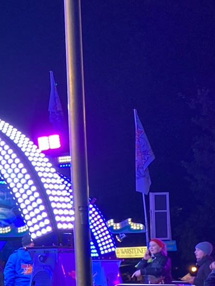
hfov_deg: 14.1
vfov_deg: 20.8
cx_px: -160
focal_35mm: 94
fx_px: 778
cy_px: 177
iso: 125
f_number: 1.8
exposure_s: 1/100
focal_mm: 4.25
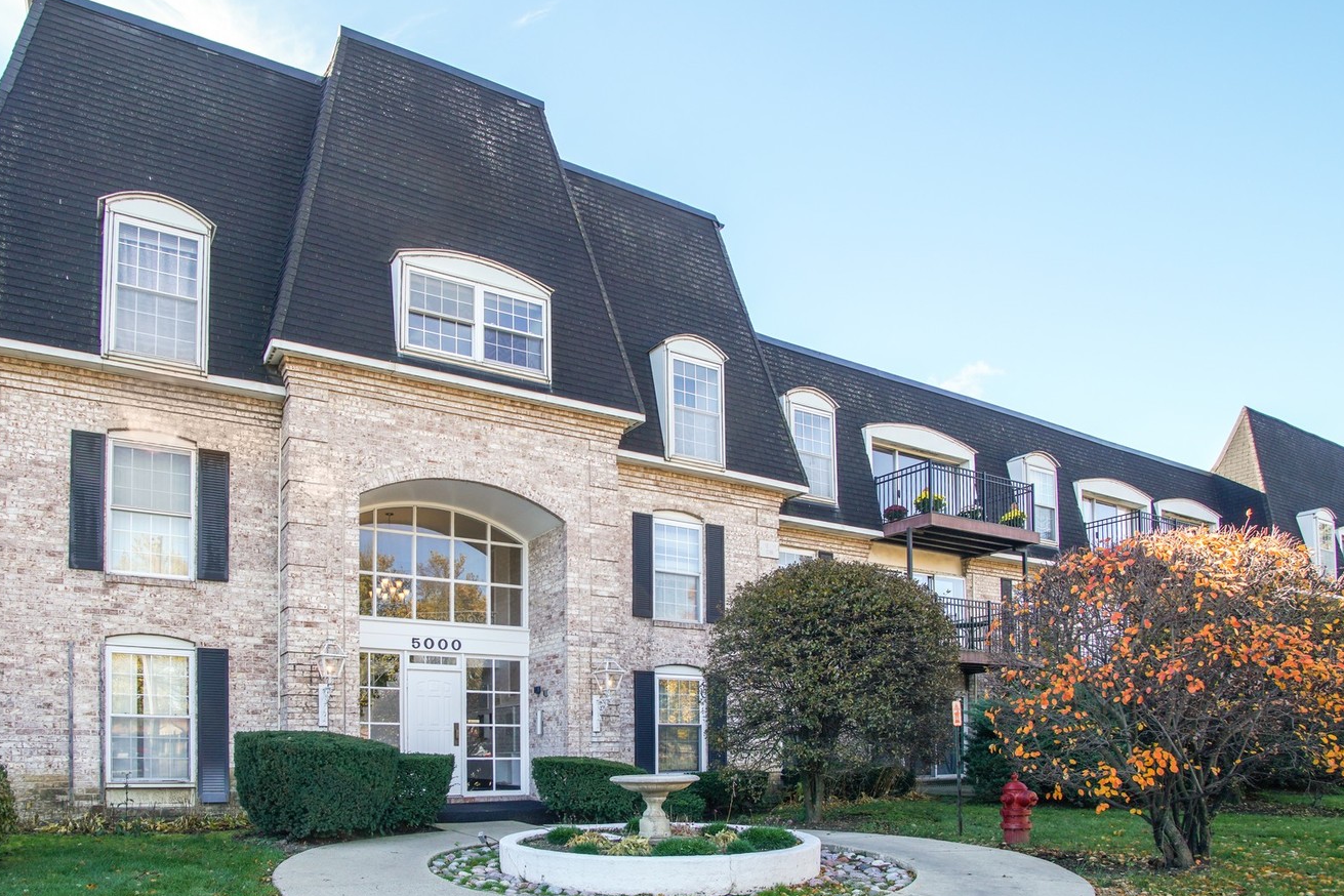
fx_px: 784
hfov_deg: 80.9
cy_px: 526
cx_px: 594
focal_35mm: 21
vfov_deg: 59.1
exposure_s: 1/160
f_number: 8
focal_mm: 17
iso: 200
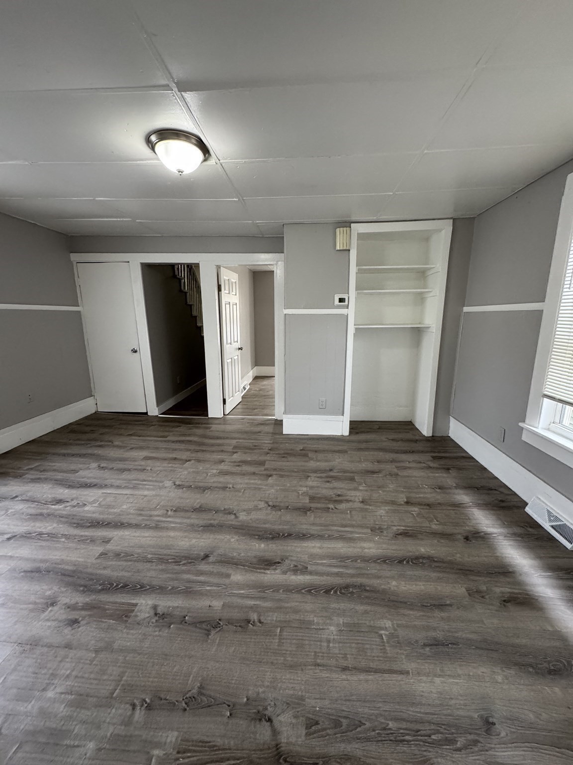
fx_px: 309
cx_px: 286
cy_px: 382
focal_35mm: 14
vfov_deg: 102.1
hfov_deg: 85.7
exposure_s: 1/99
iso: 320
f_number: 2.2
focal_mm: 2.22
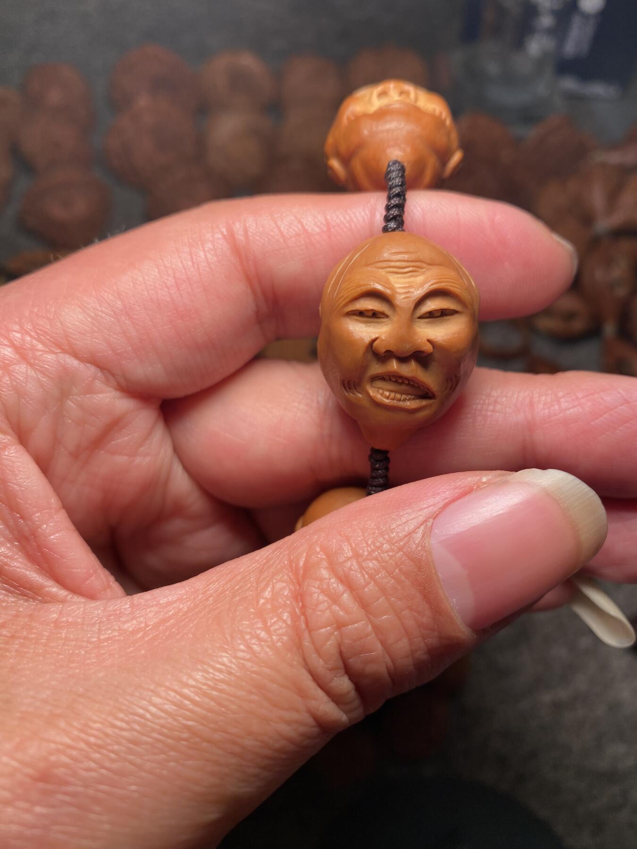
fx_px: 613
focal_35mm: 25
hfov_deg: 54.9
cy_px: 424
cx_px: 318
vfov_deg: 69.4
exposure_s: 1/242
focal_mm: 4.25
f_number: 1.8
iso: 32
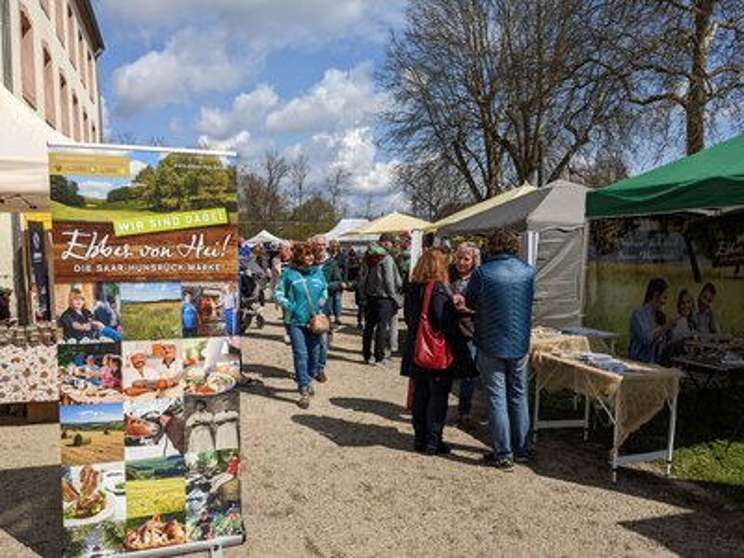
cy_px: 279
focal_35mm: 27
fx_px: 580
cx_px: 372
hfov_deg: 65.3
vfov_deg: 51.4
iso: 50
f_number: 1.73
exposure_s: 1/5882
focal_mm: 4.38
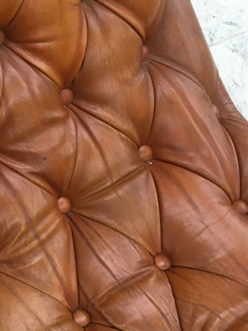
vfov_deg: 26.0
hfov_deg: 18.8
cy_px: 181
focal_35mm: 75
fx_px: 717
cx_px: -35
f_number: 2.2
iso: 50
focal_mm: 4.15
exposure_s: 1/33
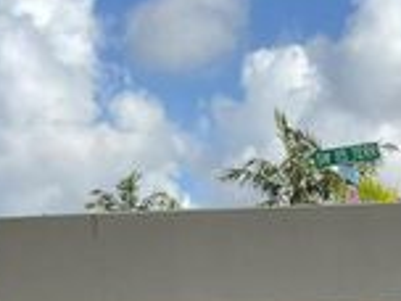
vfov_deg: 12.3
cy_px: 495
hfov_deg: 16.7
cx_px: 467
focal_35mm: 113
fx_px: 1309
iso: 16
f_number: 1.8
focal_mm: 3
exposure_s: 1/1221
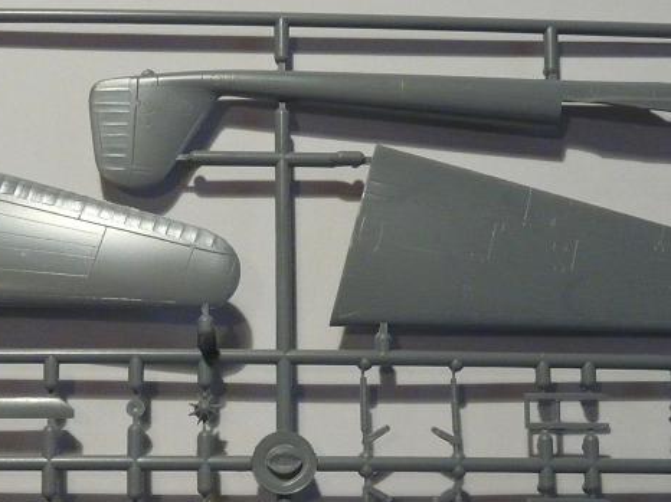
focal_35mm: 80
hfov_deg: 24.4
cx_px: 271
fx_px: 1550
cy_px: 481
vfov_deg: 18.0
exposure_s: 1/160
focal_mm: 6.3
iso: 400
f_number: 2.8
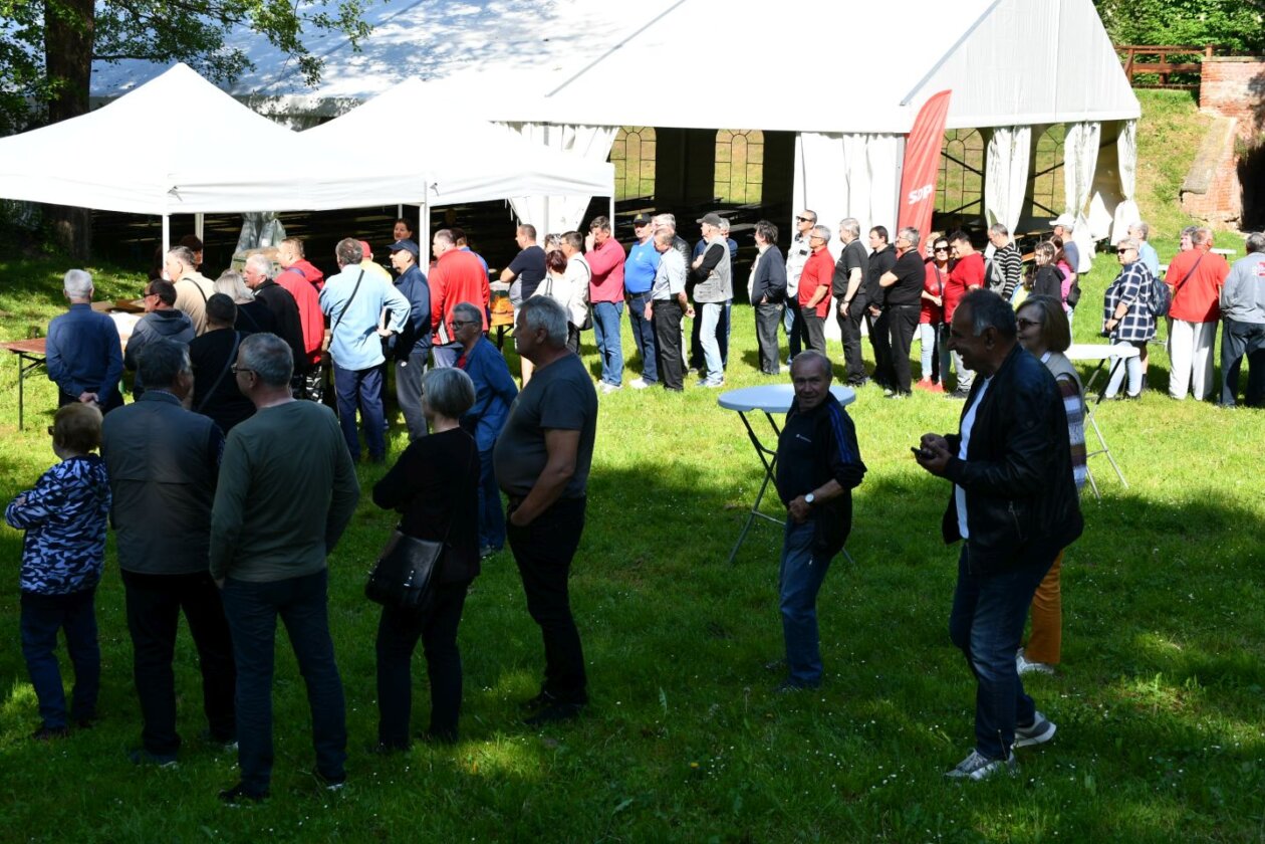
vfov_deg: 29.9
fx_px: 1581
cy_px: 422
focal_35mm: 45
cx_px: 632
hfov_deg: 43.6
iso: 180
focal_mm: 30
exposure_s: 1/250
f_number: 8
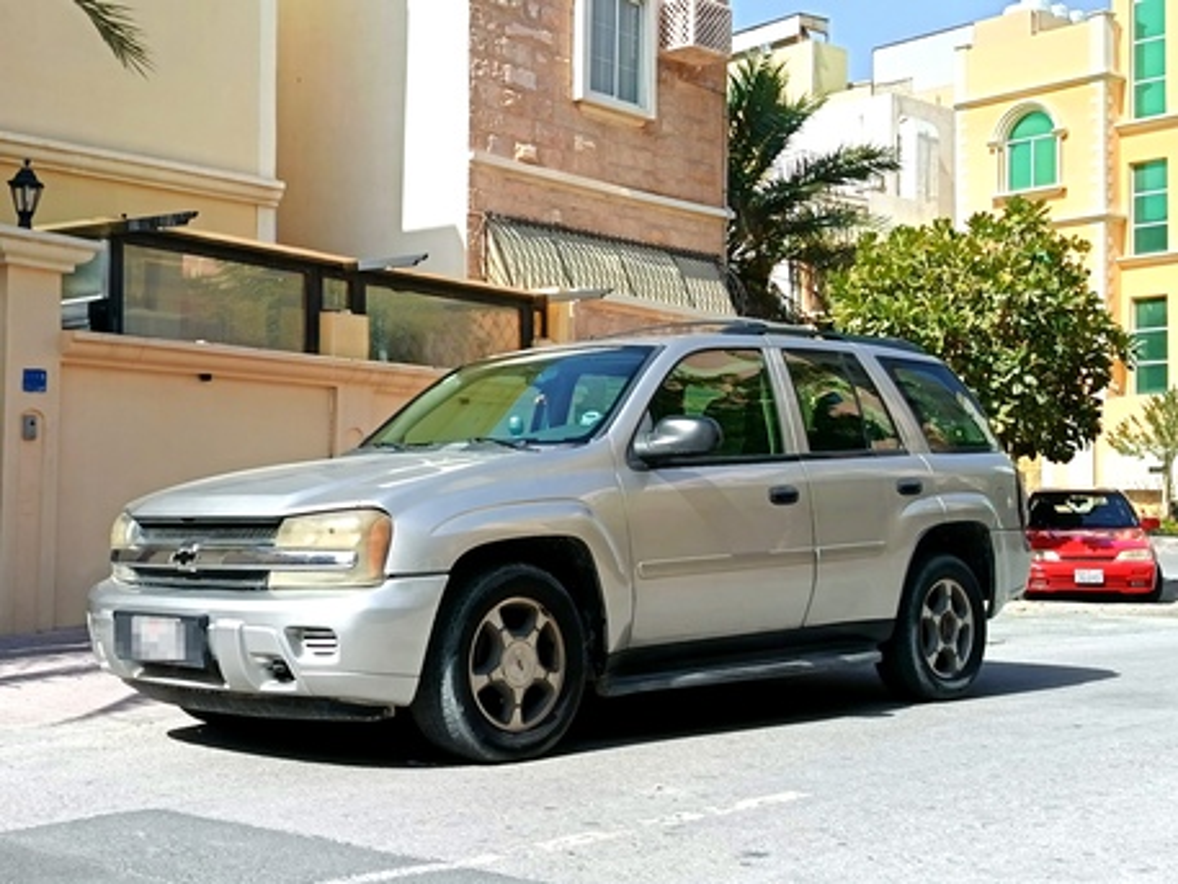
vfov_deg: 30.3
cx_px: 589
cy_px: 442
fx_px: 1634
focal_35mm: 48
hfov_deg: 39.6
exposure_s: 1/473
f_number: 1.75
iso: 100
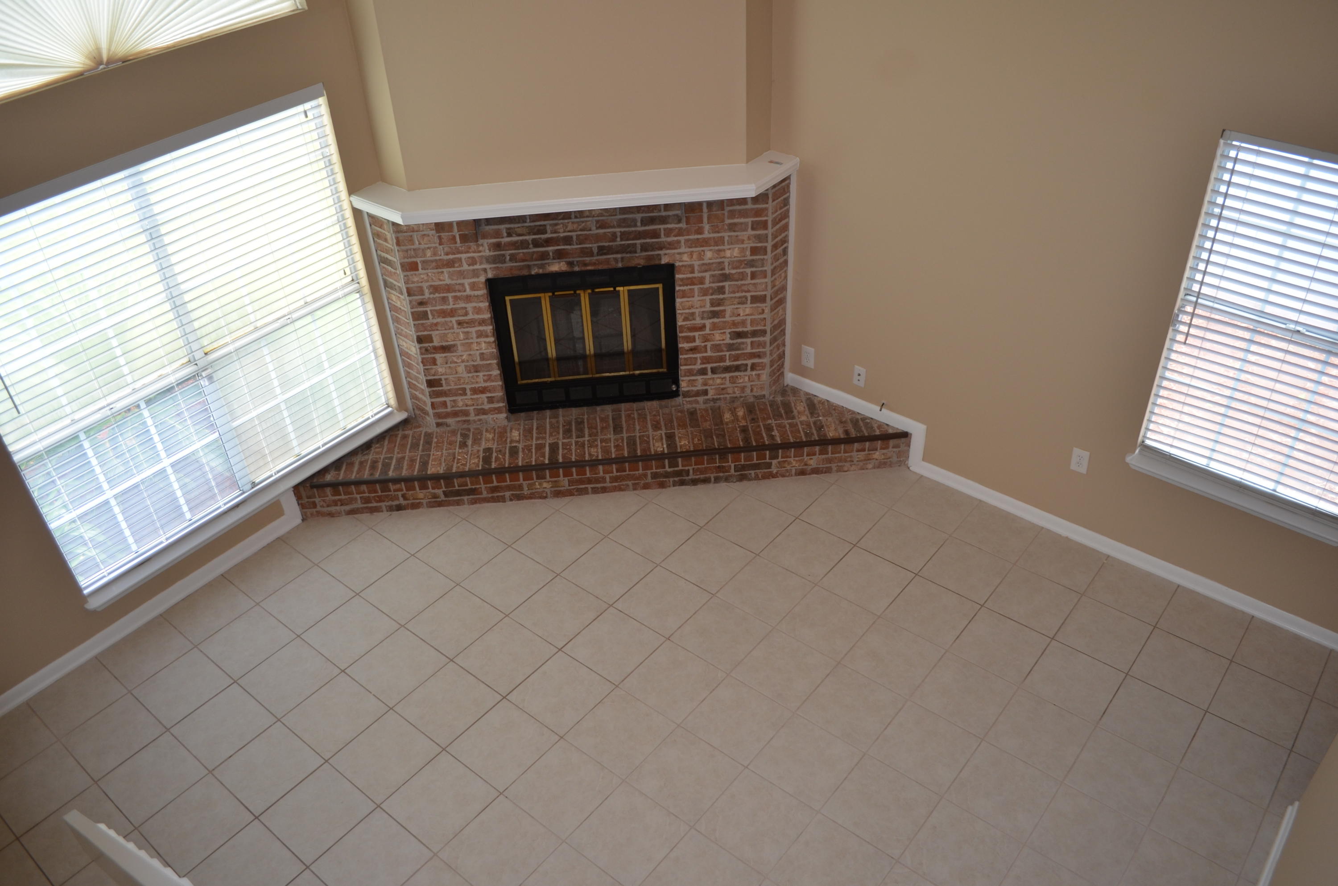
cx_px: 669
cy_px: 443
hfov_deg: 67.5
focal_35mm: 27
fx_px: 1001
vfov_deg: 47.7
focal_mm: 18
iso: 250
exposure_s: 1/125
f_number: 3.5
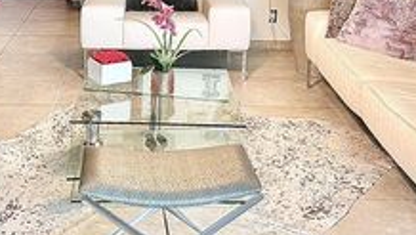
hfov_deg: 34.6
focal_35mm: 60
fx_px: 662
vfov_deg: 19.2
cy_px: -32
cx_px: 145
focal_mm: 6.86
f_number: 1.78
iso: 250
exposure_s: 1/60
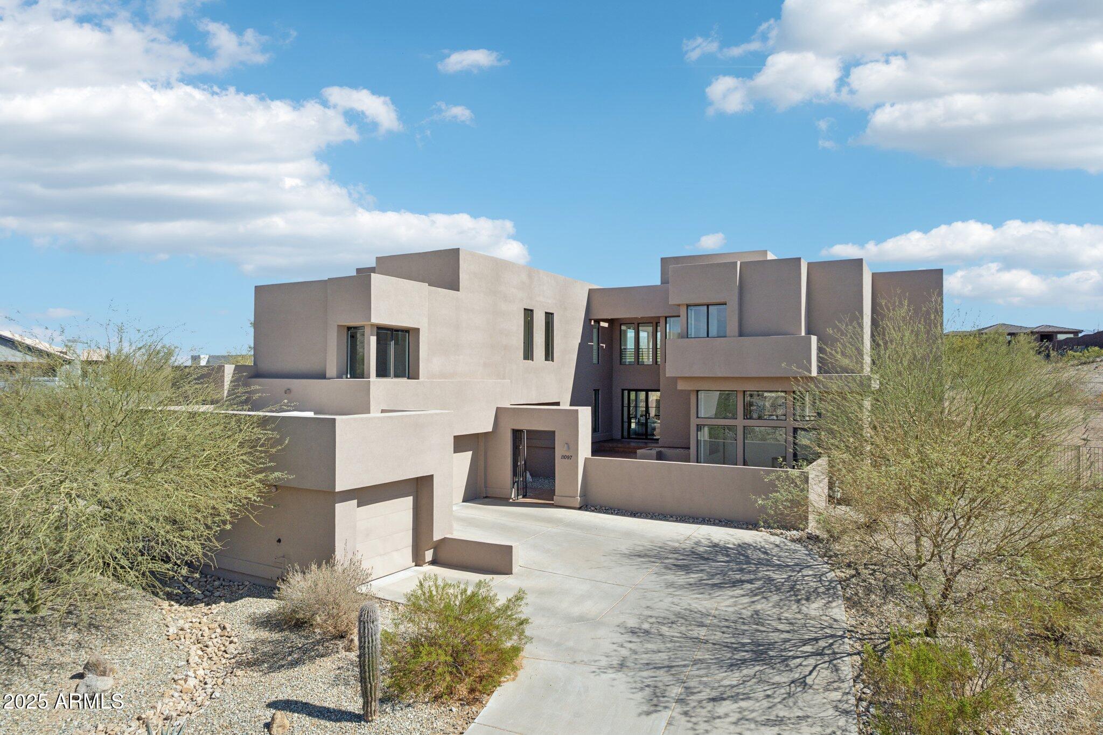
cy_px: 368
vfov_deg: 57.2
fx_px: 674
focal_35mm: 22
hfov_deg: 78.6
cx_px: 552
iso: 110
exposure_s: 1/2000
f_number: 2.8
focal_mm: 8.4
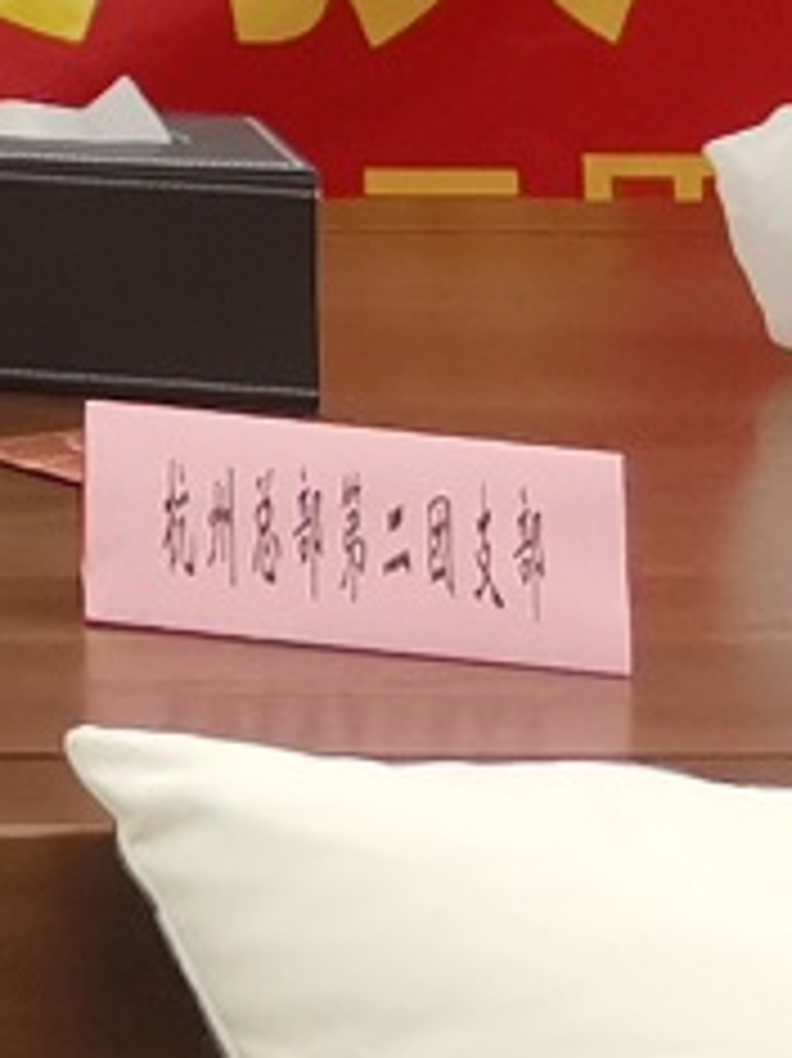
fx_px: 5985
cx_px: -2403
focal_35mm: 196
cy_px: -1094
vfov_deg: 9.4
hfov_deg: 6.2
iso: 160
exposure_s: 1/50
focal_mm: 6.71
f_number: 1.9
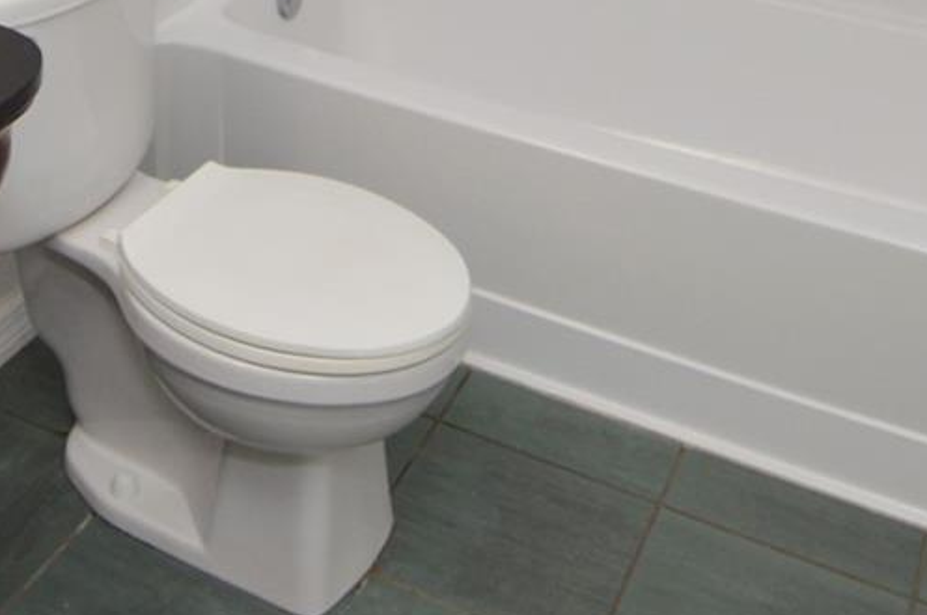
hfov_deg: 33.4
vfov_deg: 20.5
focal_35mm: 58
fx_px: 1492
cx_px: 173
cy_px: -262
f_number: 4
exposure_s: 1/60
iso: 400
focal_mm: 12
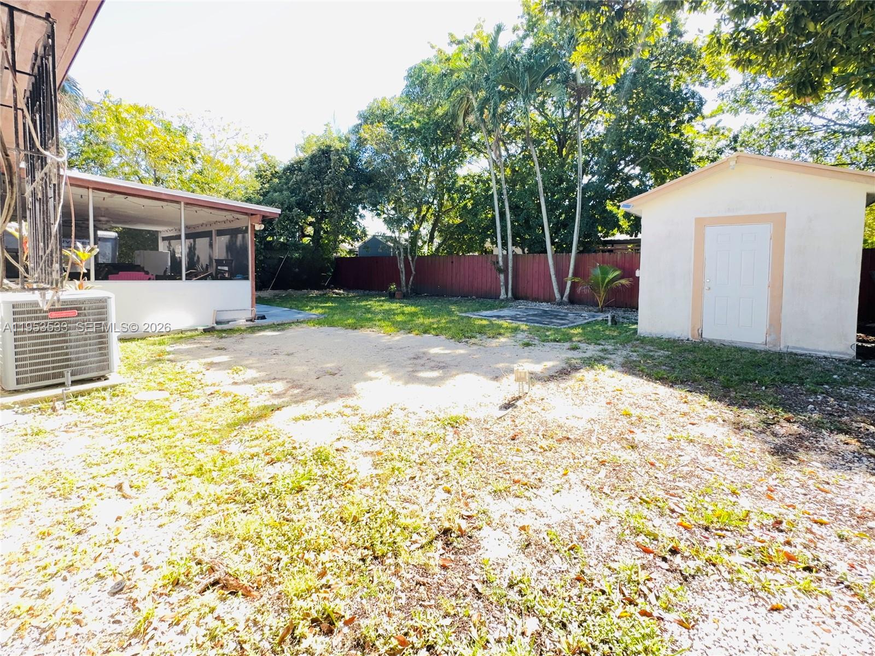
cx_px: 438
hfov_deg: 102.1
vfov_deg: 85.7
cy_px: 328
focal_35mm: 14
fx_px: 354
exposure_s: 1/128
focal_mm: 2.22
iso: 40
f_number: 2.2
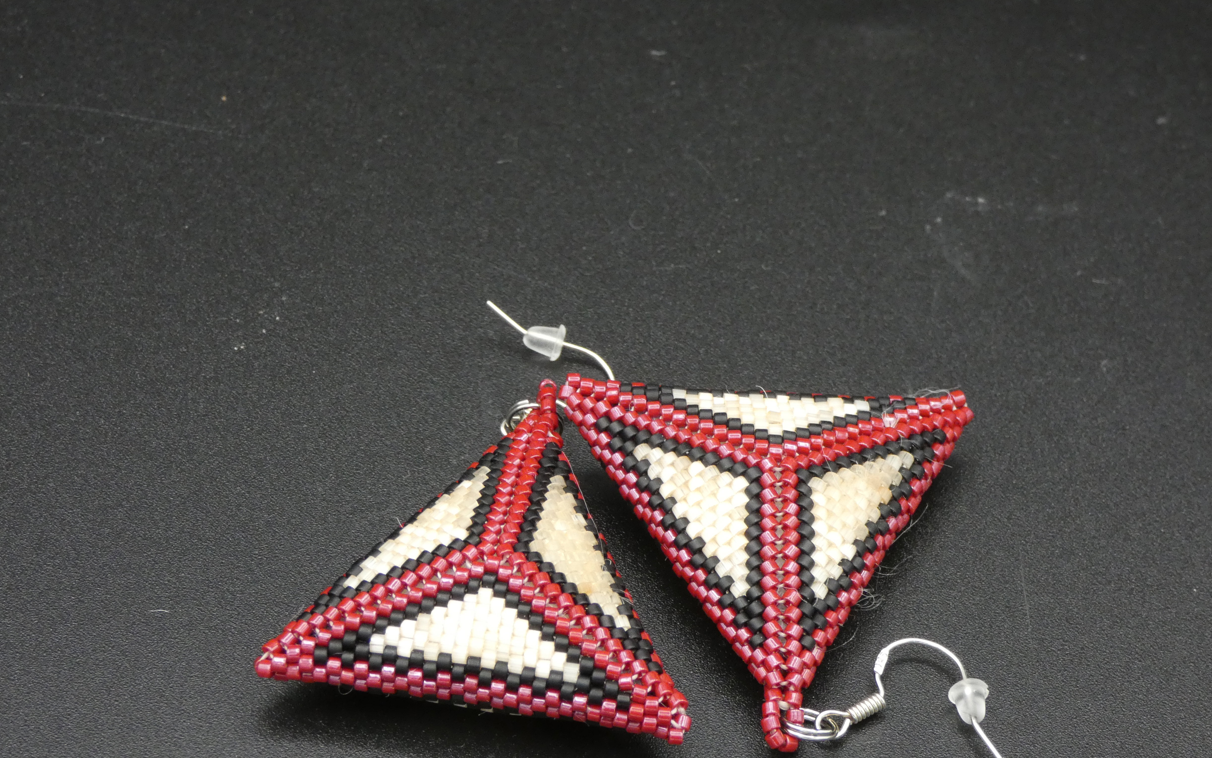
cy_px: 443
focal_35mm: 114
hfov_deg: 18.3
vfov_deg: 11.5
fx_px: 3765
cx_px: 608
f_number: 4.9
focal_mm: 19.2
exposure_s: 1/80
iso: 500
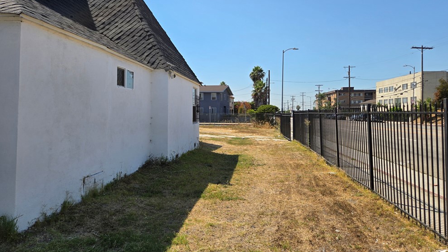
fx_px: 309
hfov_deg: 71.9
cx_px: 225
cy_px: 106
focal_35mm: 26
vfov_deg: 44.2
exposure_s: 1/2151
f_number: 1.8
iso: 25
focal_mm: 5.4
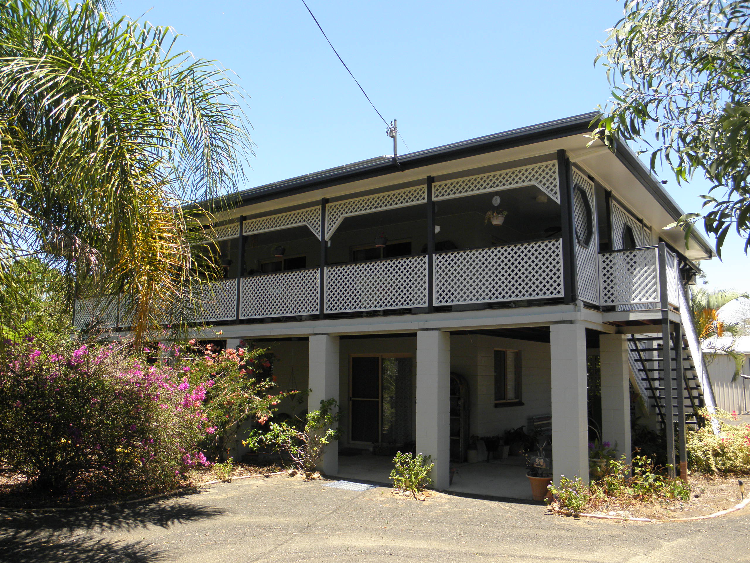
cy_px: 282
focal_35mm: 28
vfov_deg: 49.7
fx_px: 607
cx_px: 375
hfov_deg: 63.4
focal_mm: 5
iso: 100
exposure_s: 1/320
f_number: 3.5
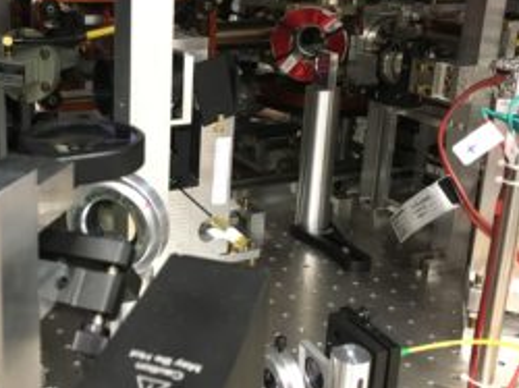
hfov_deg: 40.4
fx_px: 689
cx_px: 149
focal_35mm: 46
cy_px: 119
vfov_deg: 31.1
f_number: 2.2
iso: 200
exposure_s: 1/15
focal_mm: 4.15
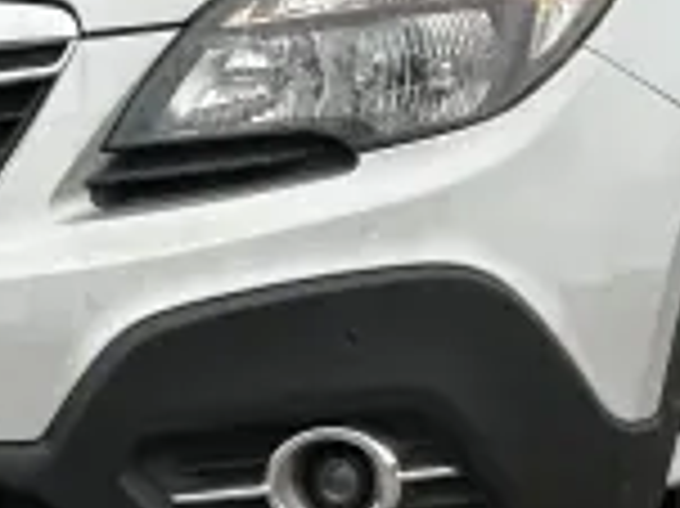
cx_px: 270
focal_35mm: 326
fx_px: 6399
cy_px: 58
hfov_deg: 6.1
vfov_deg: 4.5
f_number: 2.8
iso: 50
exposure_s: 1/121
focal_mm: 9
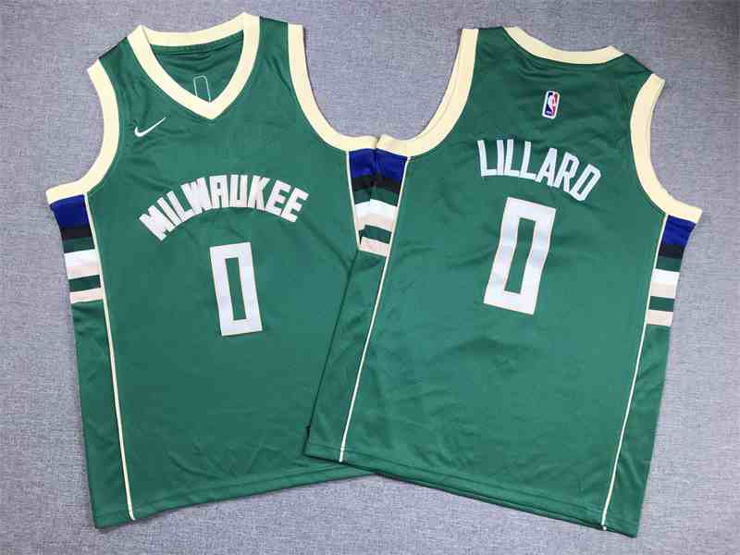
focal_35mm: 28
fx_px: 599
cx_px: 370
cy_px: 278
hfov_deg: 63.4
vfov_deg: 49.7
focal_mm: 3.99
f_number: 1.8
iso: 32
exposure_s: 1/100
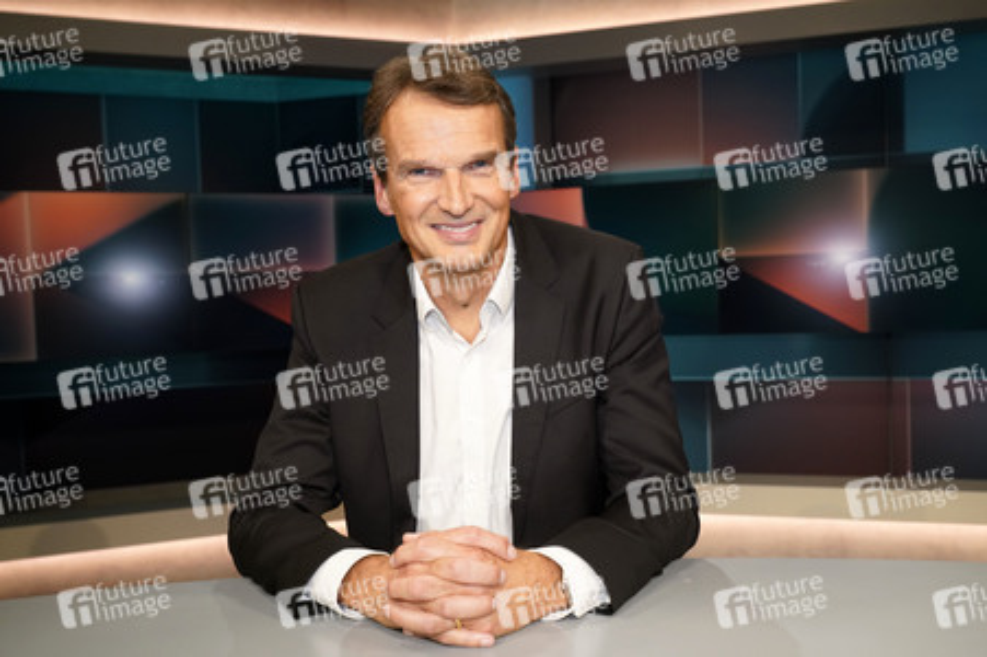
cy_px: 328
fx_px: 877
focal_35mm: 32
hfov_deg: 58.8
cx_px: 494
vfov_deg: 41.1
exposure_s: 1/125
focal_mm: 32
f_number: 5.6
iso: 2000
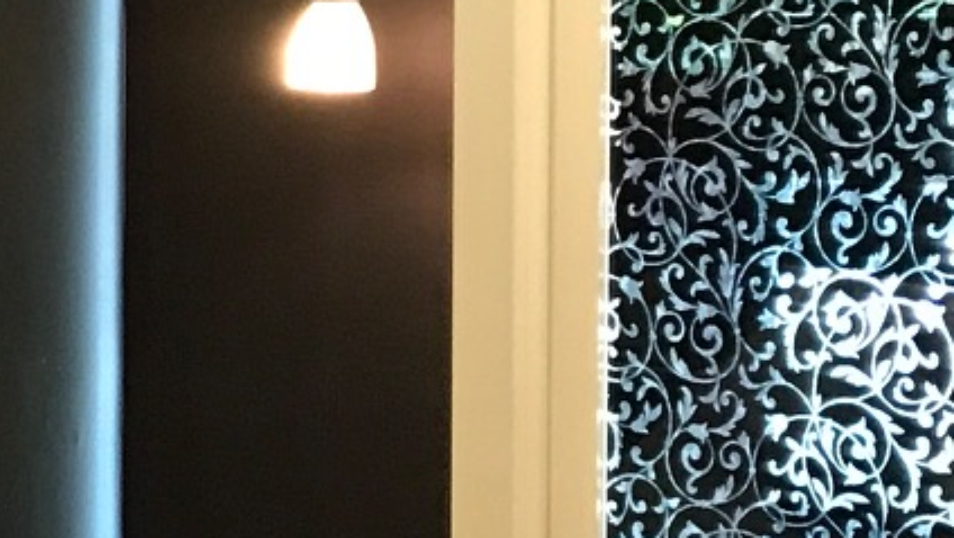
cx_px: -1166
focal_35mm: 145
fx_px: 3670
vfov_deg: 8.4
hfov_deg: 12.4
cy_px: 128
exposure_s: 1/17
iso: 100
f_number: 1.8
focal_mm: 3.99
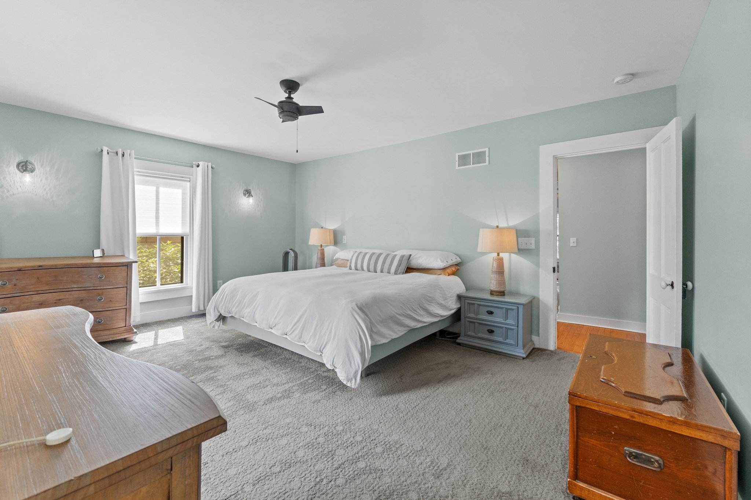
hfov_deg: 100.4
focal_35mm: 15
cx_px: 376
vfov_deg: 77.3
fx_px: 313
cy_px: 250
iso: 800
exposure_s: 1/10
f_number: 4.5
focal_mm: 10
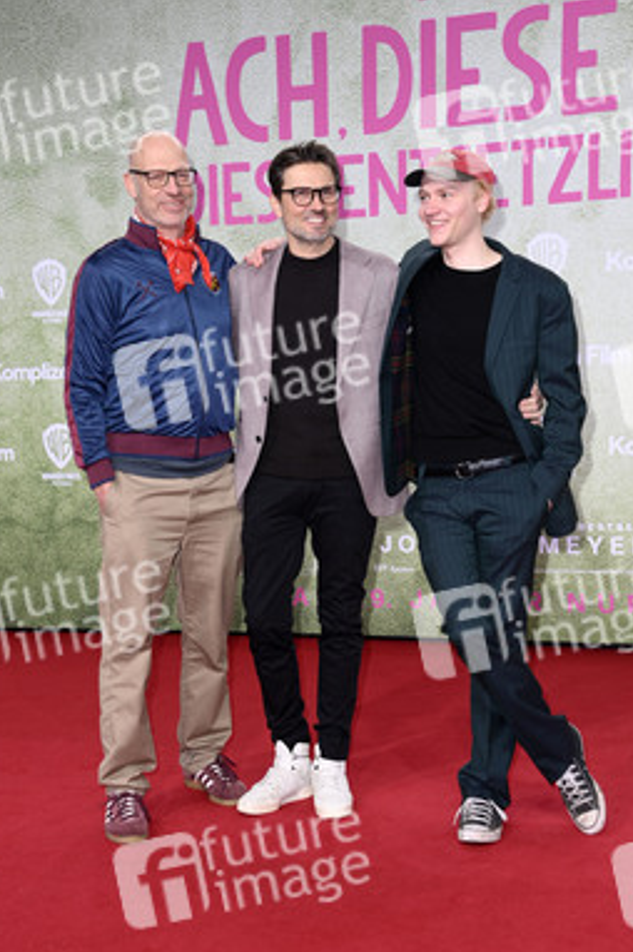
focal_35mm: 65
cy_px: 496
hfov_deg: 20.9
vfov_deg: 31.0
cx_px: 314
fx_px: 1717
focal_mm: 62
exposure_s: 1/250
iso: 640
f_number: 5.6
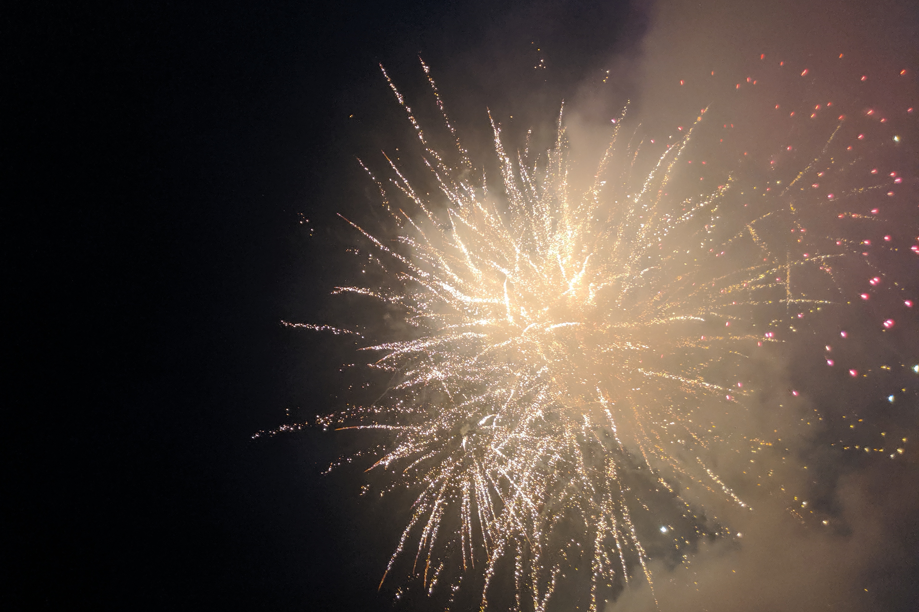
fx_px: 740
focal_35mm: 29
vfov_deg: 45.0
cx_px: 447
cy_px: 310
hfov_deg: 63.6
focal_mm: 4.44
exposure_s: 1/40.1
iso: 353
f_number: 1.8
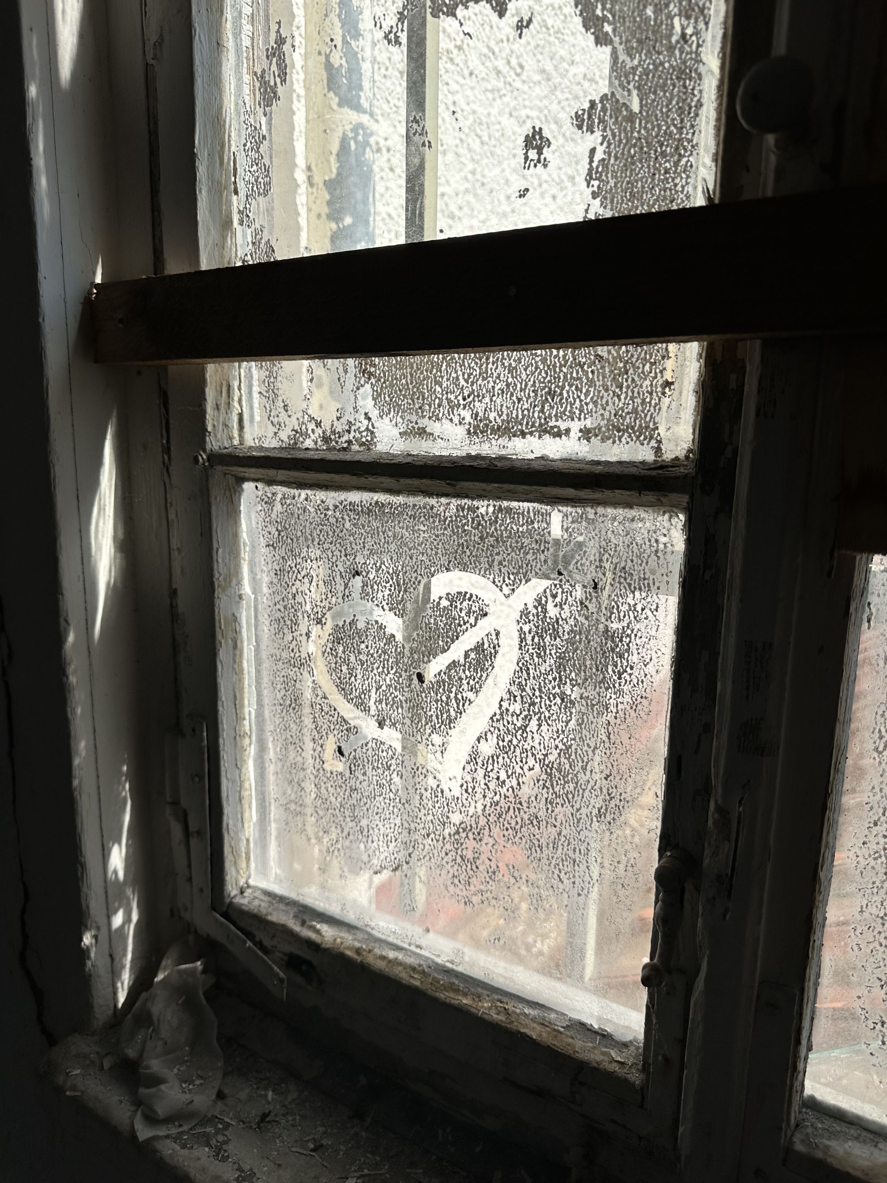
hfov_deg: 56.8
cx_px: 444
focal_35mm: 24
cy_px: 592
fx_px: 820
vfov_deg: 71.6
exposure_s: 1/2967
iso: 80
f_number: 1.78
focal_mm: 6.86
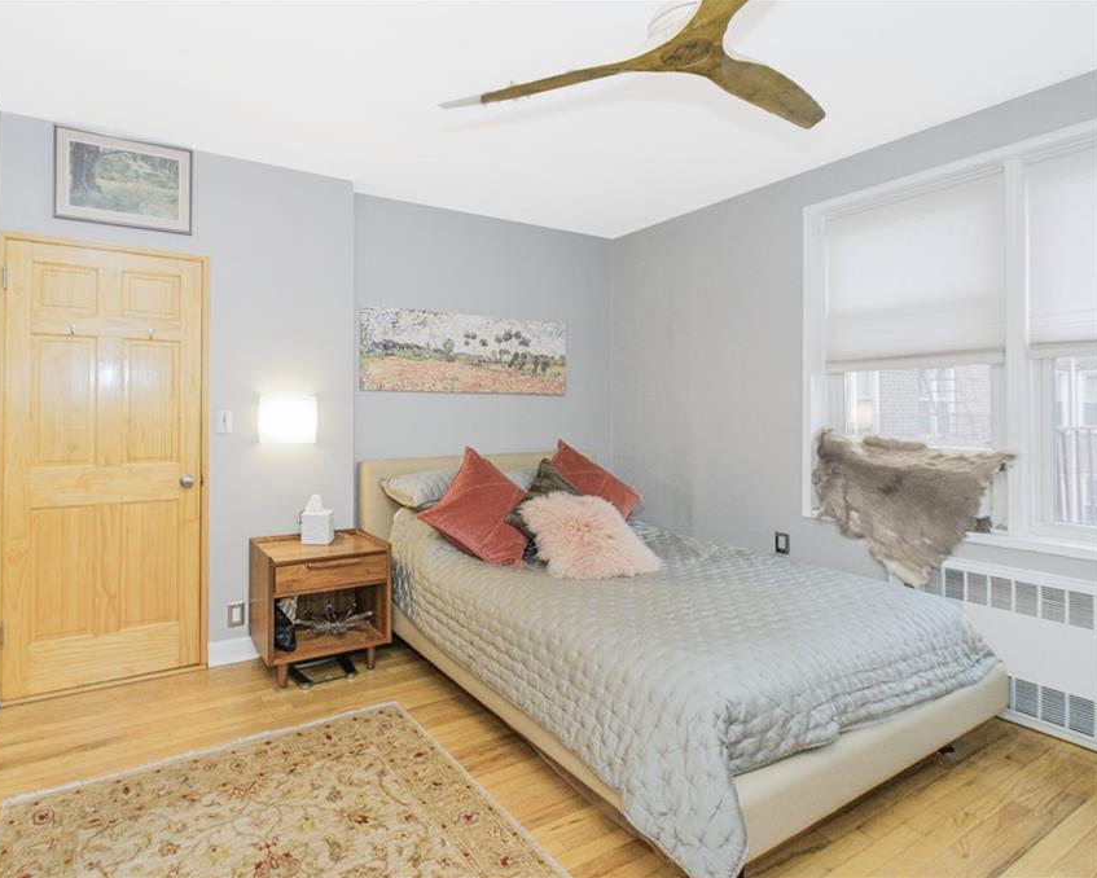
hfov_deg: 88.5
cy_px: 438
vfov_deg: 77.0
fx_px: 552
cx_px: 438
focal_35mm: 17
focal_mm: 10
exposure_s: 1/60
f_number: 7.1
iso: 1000
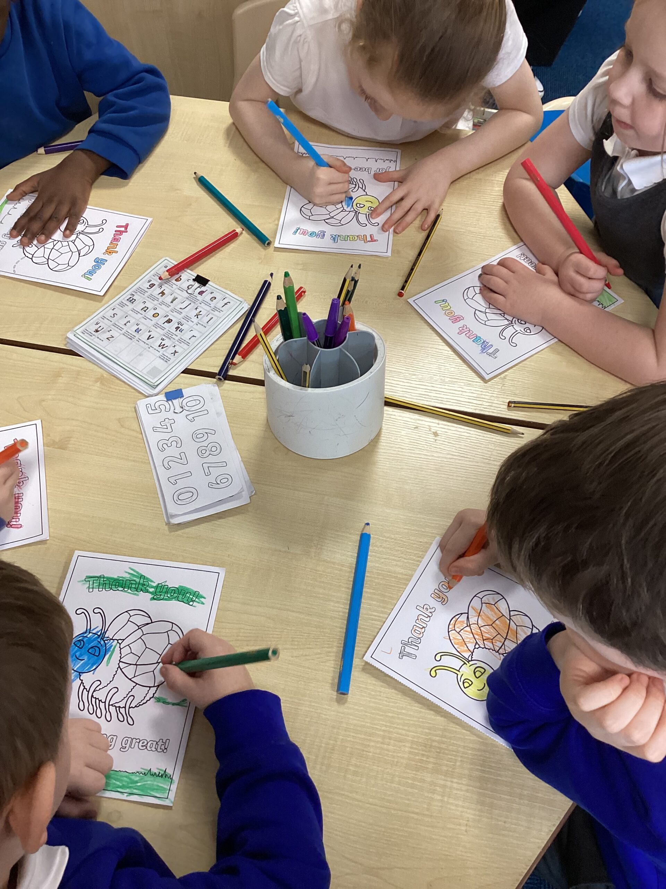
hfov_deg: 45.4
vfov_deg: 58.4
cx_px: 333
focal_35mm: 31
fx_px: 795
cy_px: 444
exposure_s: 1/50
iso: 100
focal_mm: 3.3
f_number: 2.4
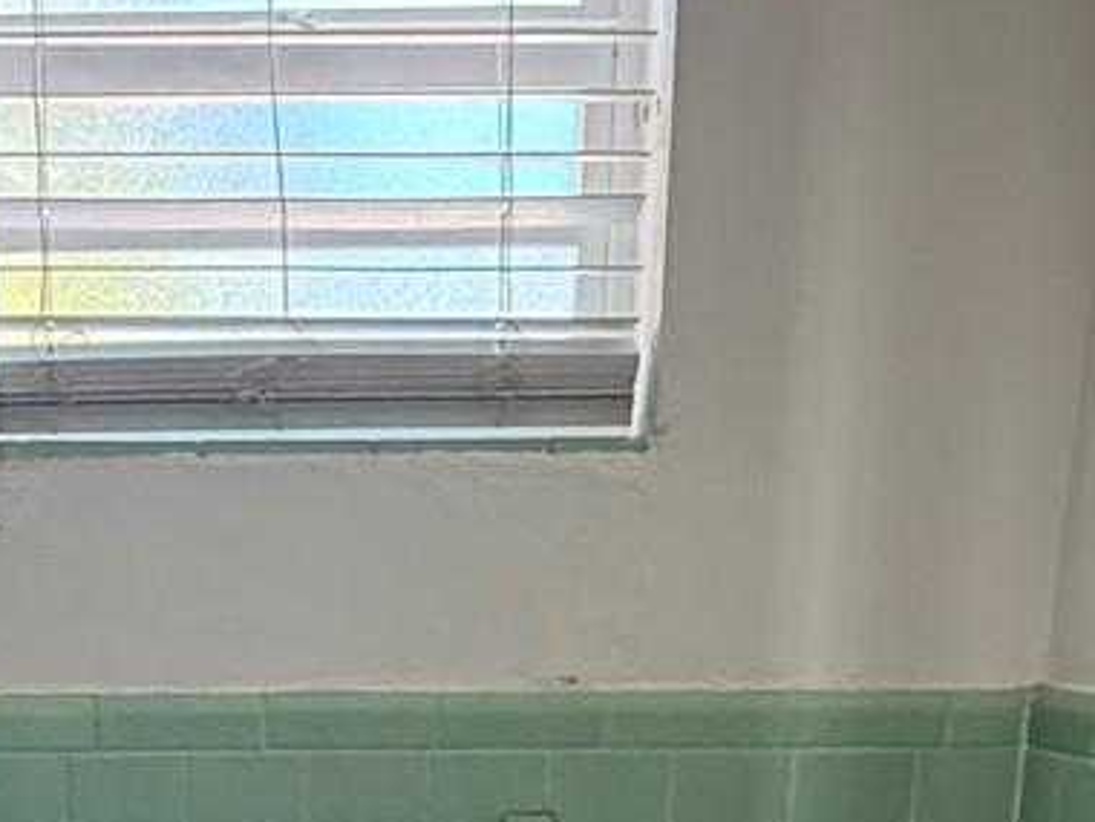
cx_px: 242
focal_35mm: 59
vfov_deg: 22.1
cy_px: 1096
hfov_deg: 32.0
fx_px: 1866
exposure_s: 1/63
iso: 320
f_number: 2.2
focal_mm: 2.22
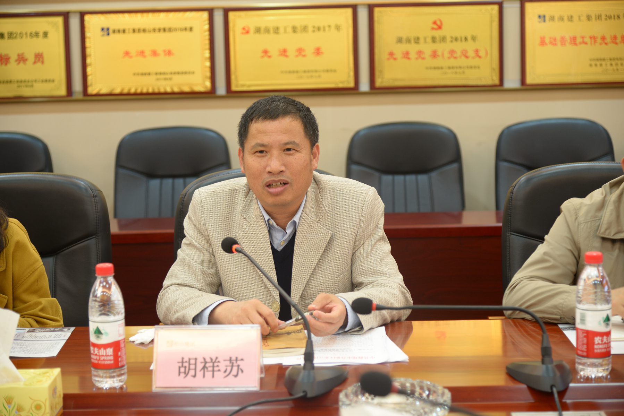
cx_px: 312
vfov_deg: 18.2
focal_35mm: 75
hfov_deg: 27.0
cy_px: 208
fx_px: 1300
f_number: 4
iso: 400
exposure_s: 1/20
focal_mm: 75
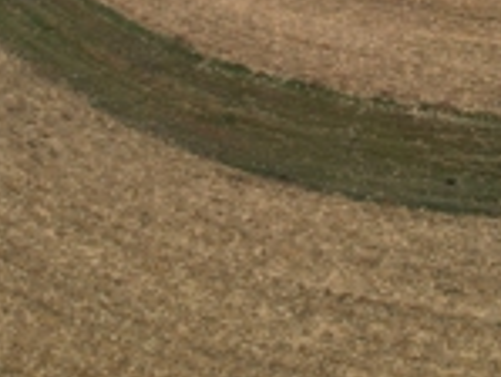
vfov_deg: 21.5
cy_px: -61
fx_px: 927
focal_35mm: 64
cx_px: 306
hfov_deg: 30.1
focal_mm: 8.38
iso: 110
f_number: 2.8
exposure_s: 1/725
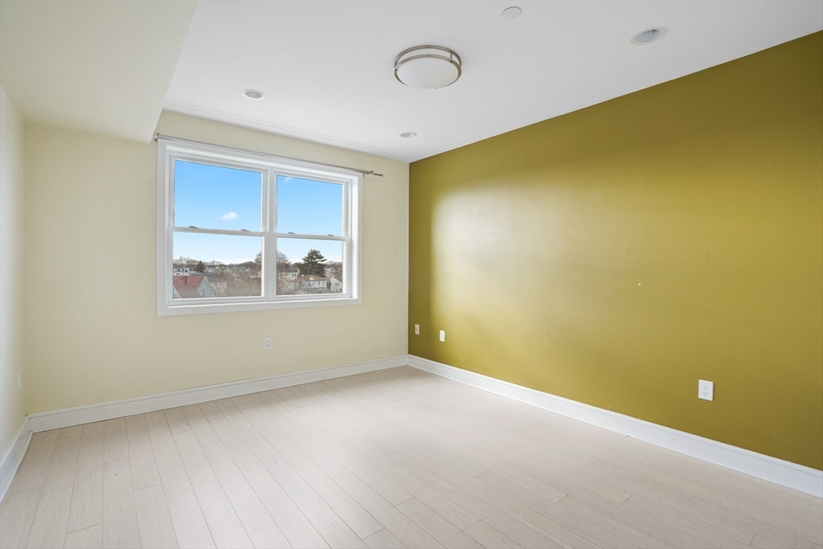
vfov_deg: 73.8
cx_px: 412
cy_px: 274
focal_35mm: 16
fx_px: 366
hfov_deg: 96.7
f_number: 9
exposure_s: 1/1.25
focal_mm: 16
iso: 125
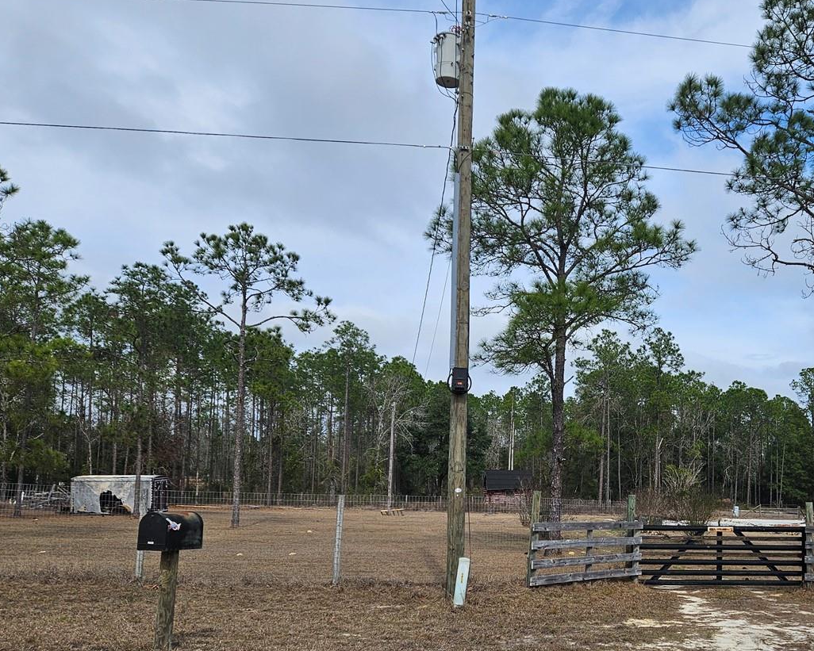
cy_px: 442
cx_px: 616
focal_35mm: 35
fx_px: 843
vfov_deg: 41.6
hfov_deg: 49.4
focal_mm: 5.4
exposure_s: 1/2650
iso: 25
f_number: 1.8
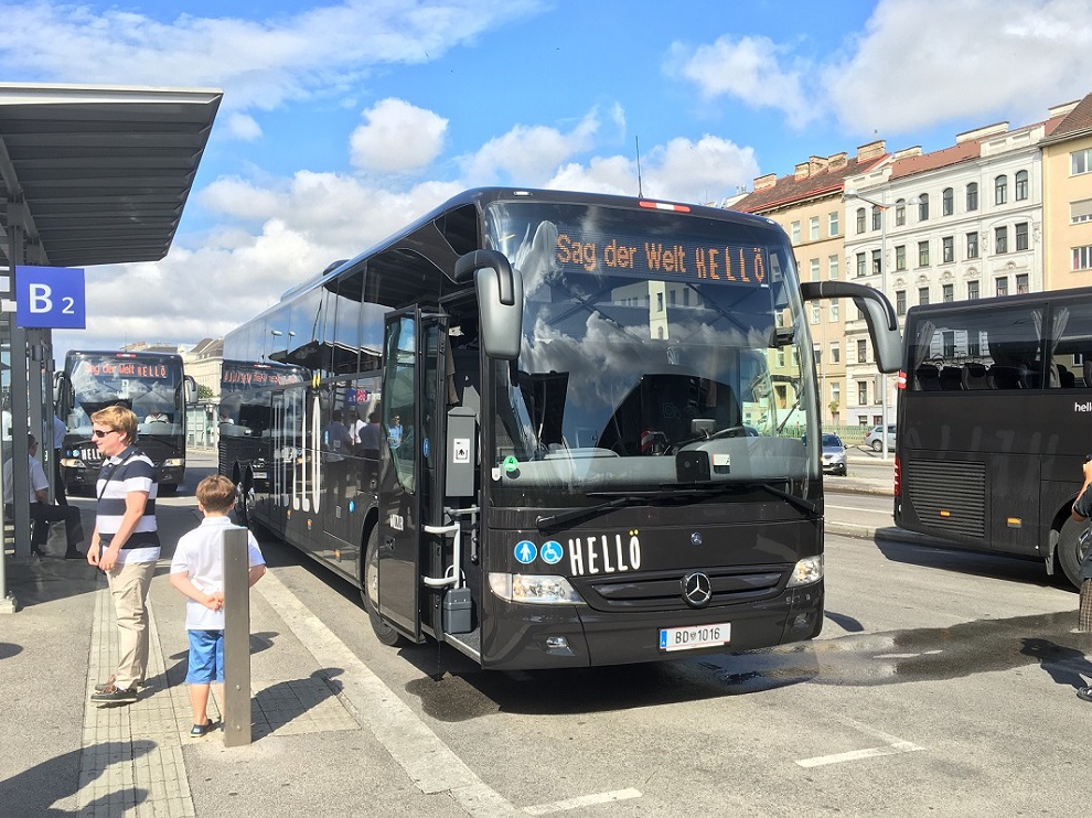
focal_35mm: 30
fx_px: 946
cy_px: 413
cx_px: 552
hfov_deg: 60.0
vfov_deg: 46.8
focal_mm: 4.15
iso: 25
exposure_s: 1/761
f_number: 2.2
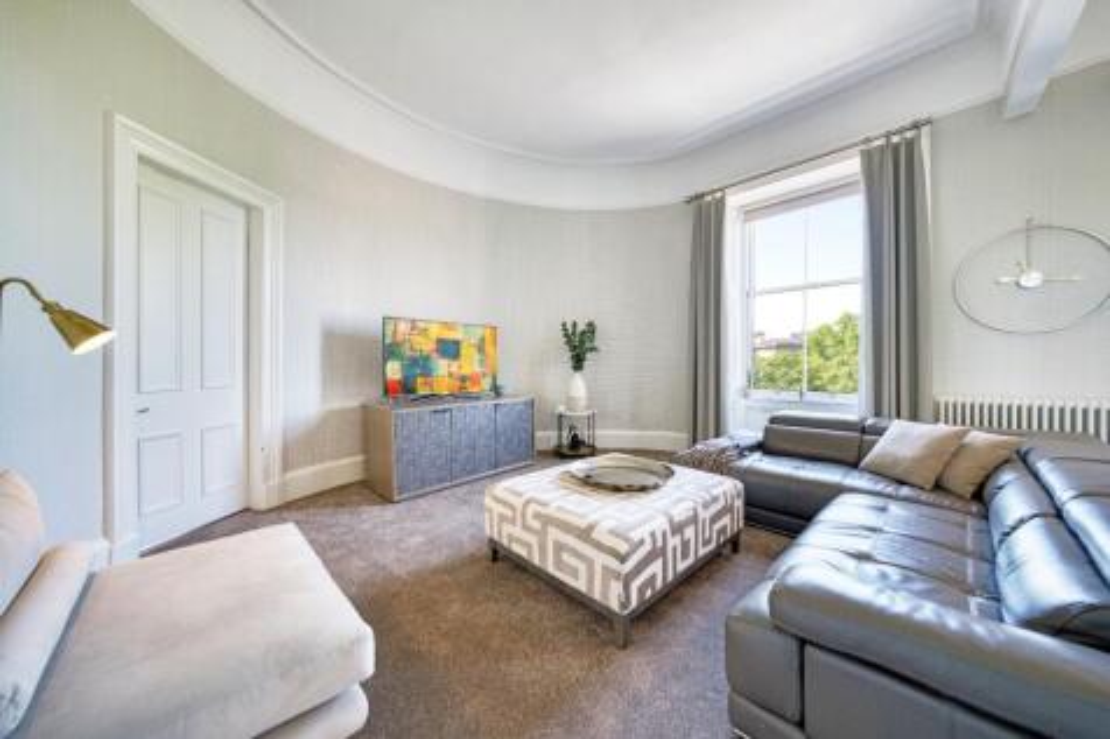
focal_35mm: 12
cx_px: 555
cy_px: 370
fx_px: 370
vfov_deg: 90.0
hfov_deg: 112.6
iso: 100
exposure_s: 1/50
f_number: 3.5
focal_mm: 12
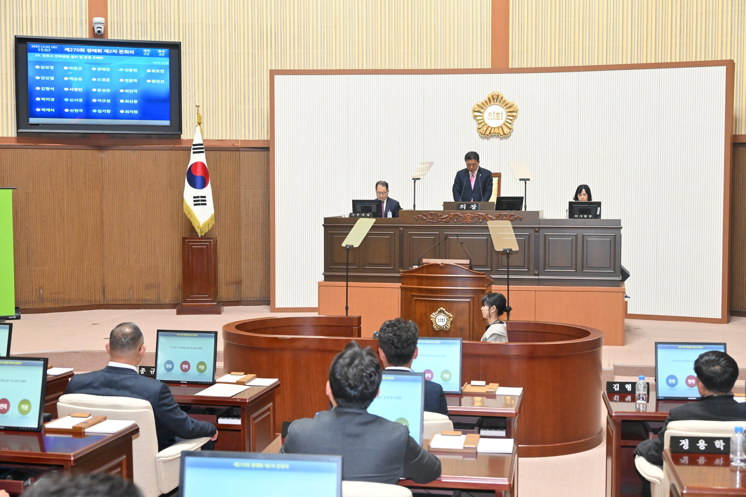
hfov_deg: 40.3
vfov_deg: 27.5
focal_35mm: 49
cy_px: 248
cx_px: 373
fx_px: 1015
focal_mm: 49
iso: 5000
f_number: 6.3
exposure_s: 1/250
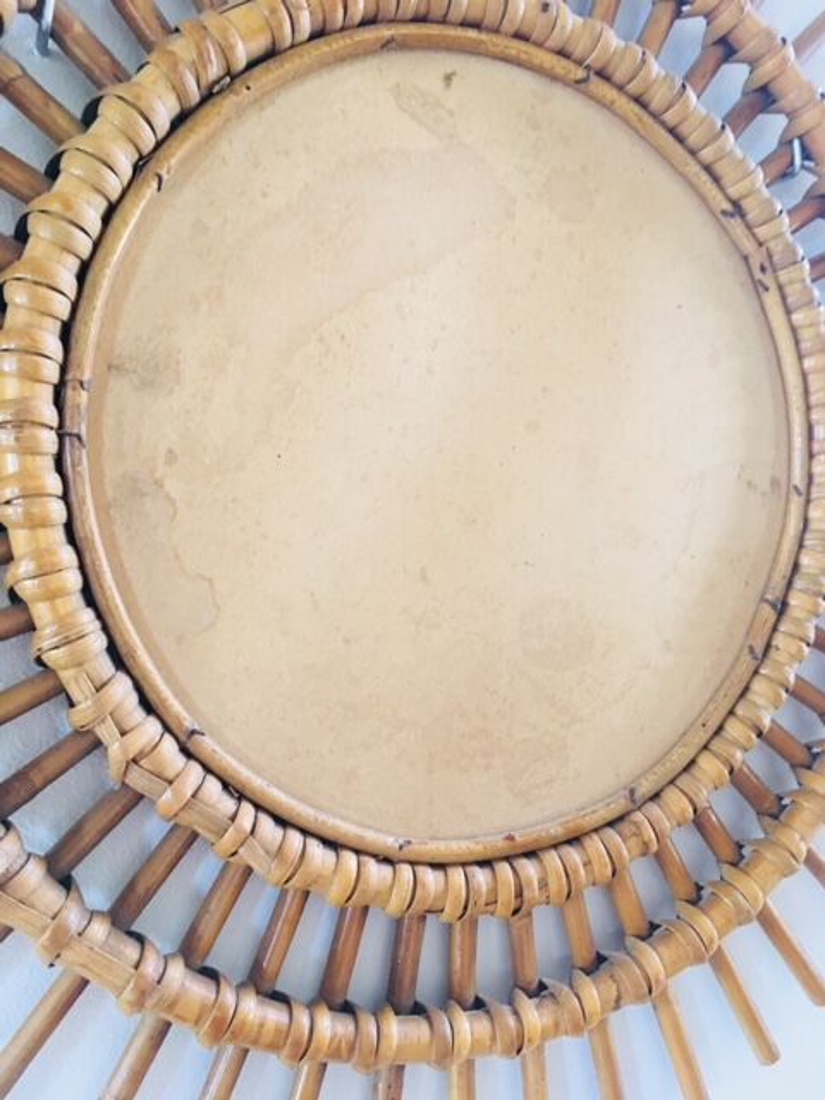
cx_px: 412
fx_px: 922
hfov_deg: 48.2
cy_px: 550
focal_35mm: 29
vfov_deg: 61.7
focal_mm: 4.15
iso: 160
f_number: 2.2
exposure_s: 1/33
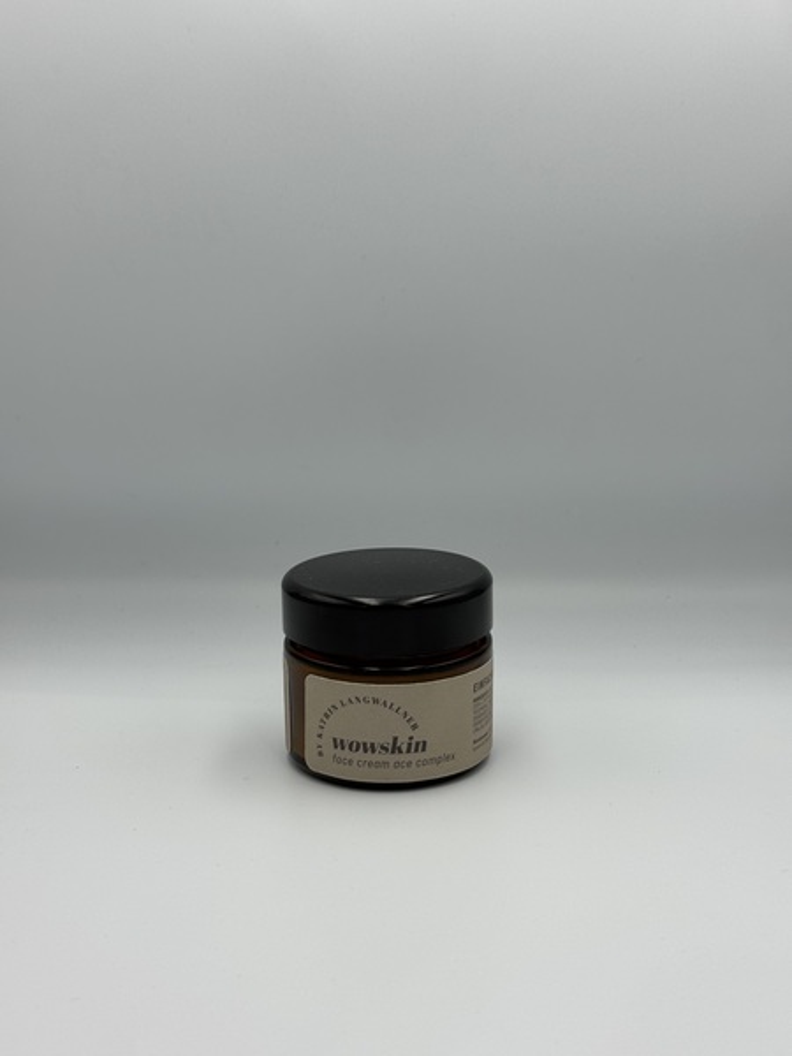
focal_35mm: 48
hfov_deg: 30.3
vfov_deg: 39.7
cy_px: 528
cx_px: 396
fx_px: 1464
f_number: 1.78
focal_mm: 6.76
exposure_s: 1/1312
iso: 64
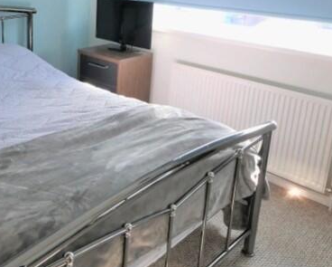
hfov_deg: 45.9
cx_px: 76
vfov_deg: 38.1
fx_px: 374
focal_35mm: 38
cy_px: 63
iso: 400
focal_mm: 7
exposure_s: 1/60
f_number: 4
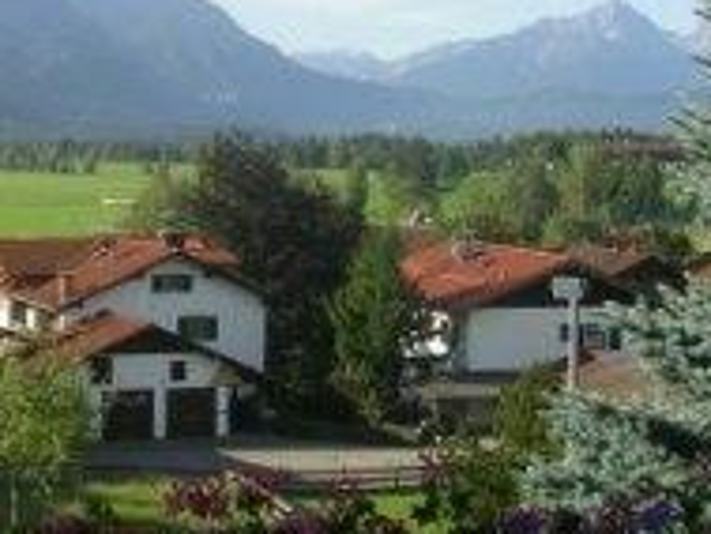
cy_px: 173
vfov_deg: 16.4
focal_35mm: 90
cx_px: 0
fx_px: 1850
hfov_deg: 21.0
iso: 50
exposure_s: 1/165
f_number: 5.6
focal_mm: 5.8
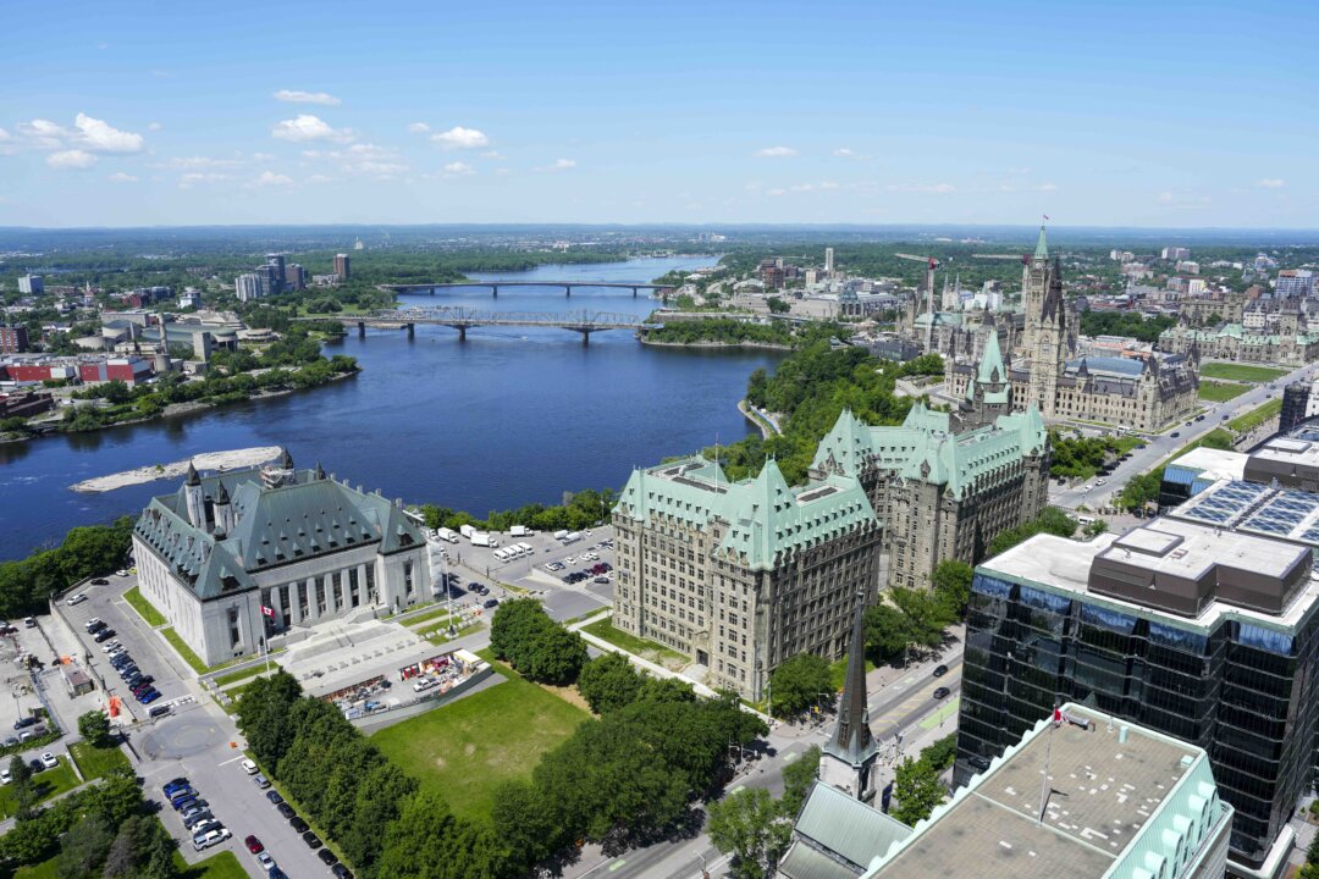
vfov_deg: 53.1
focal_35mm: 24
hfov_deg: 73.7
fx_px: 879
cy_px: 440
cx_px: 660
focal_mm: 24
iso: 50
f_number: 5.6
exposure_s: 1/250
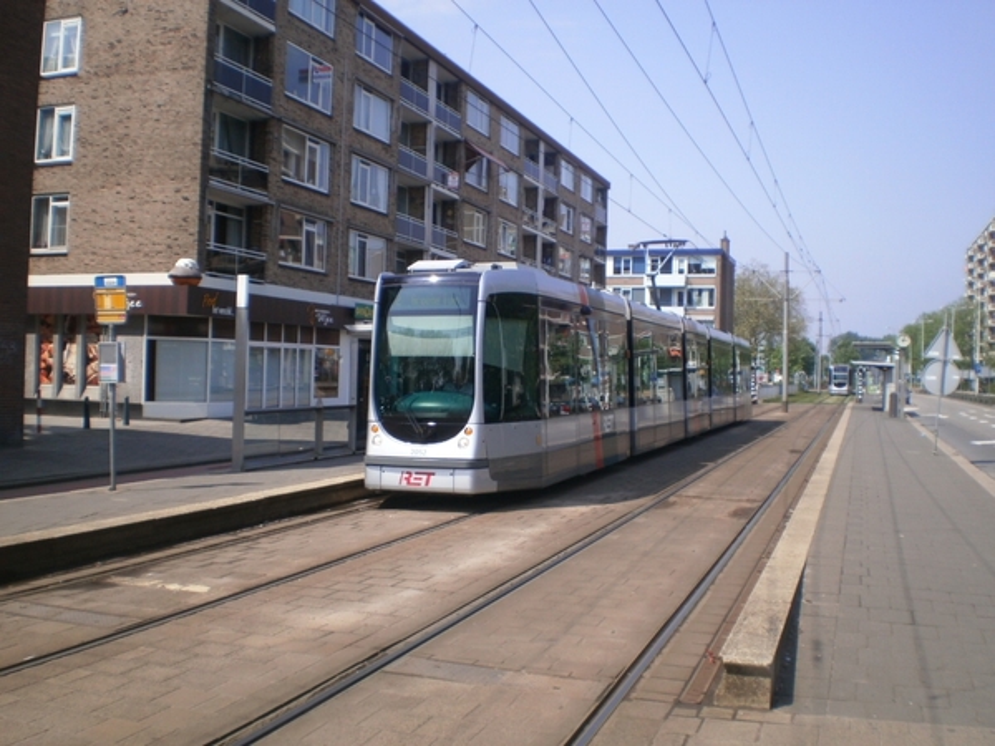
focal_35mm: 36
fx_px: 1035
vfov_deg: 39.7
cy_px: 373
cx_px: 498
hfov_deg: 51.4
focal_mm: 6.3
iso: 100
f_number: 4.6
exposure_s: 1/640
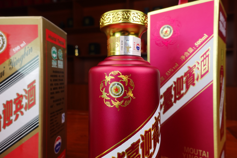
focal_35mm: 24
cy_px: 79
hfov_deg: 73.7
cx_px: 118
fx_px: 158
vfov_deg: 53.1
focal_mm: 9.4
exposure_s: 1/80
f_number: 4
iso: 125
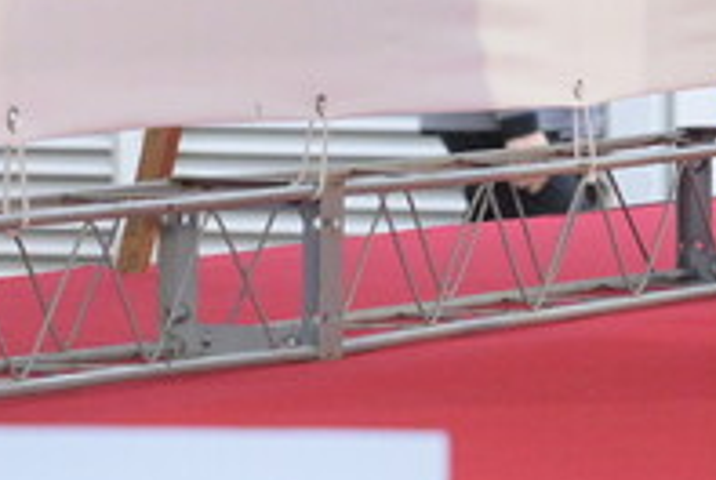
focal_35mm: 428
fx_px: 8525
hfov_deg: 4.8
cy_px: -911
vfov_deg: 3.2
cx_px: 589
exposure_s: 1/400
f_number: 5
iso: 2500
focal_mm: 66
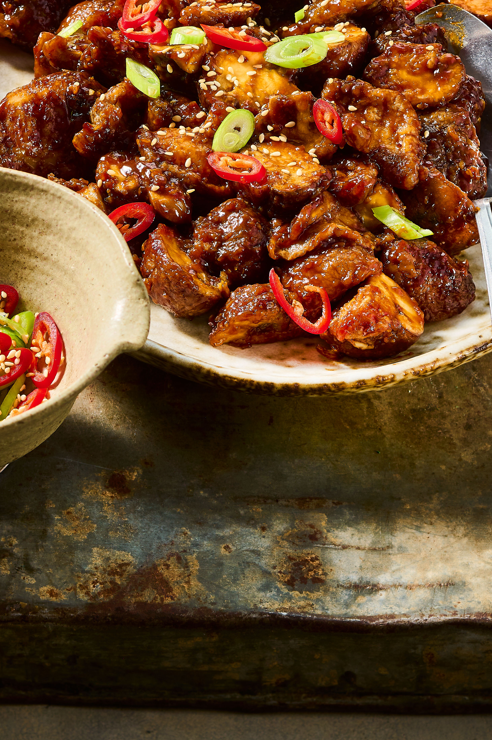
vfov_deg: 14.8
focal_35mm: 138
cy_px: 157
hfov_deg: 9.9
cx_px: 228
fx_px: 2832
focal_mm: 85
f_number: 8.5
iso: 100
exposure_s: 1/160
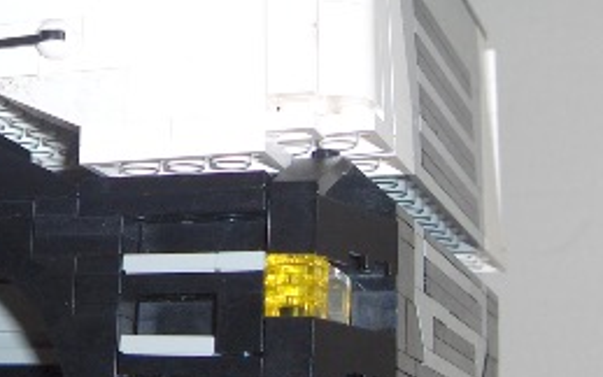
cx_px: 63
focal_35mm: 102
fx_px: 1677
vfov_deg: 12.8
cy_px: 93
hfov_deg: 20.0
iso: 100
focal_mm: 8
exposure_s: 1/60
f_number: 4.8
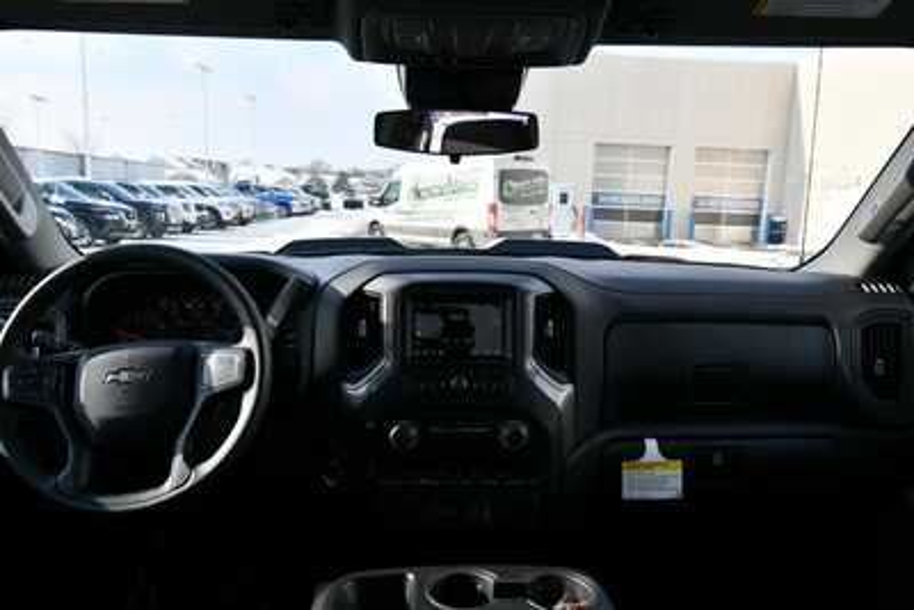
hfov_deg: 67.4
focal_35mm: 27
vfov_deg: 48.0
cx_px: 457
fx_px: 686
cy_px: 305
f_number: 8
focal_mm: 18
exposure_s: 1/250
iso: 160
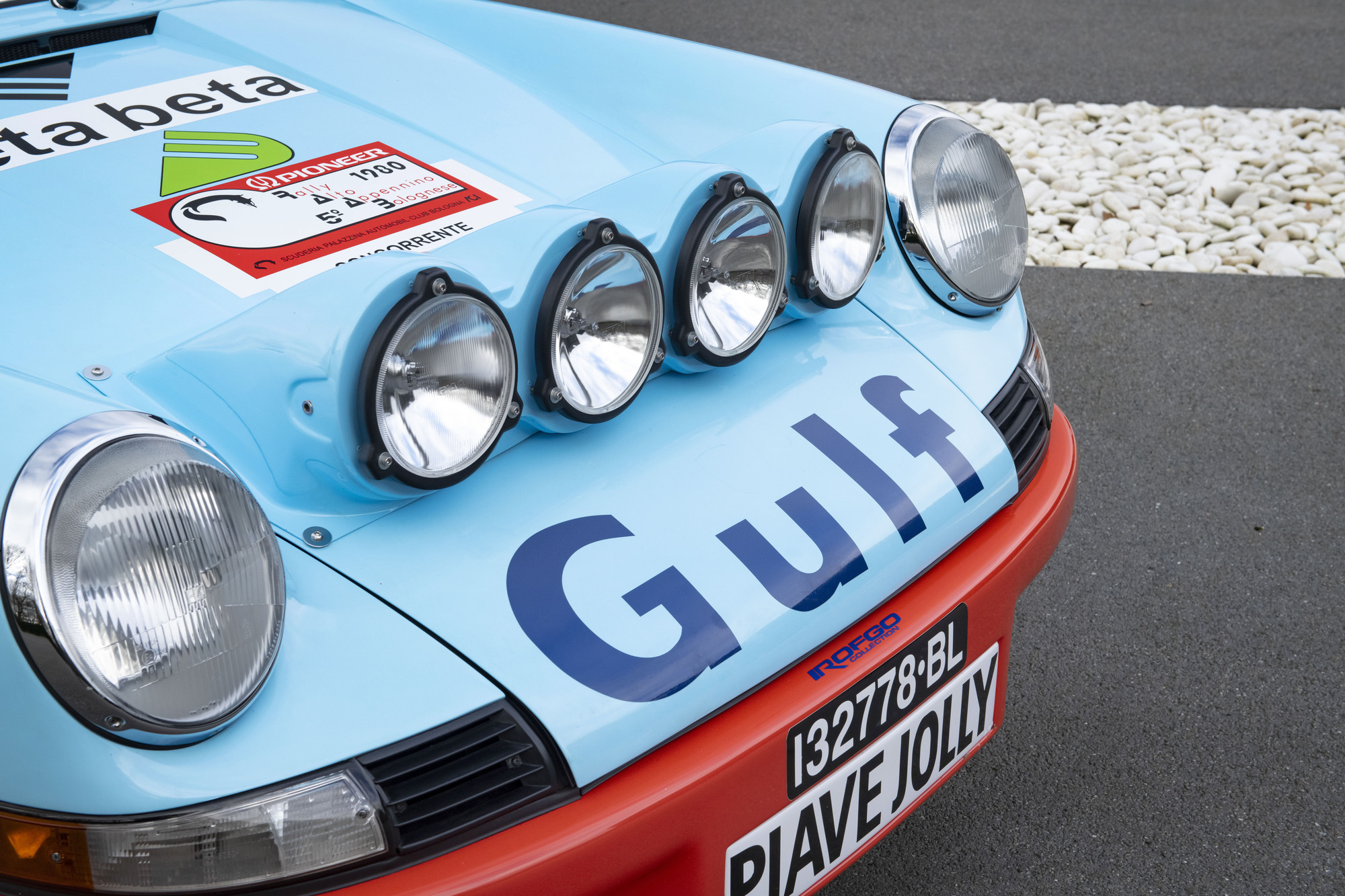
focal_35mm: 58
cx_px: 672
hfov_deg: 34.5
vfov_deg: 23.4
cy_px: 448
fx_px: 2167
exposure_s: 1/125
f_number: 7.1
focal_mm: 58
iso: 1000
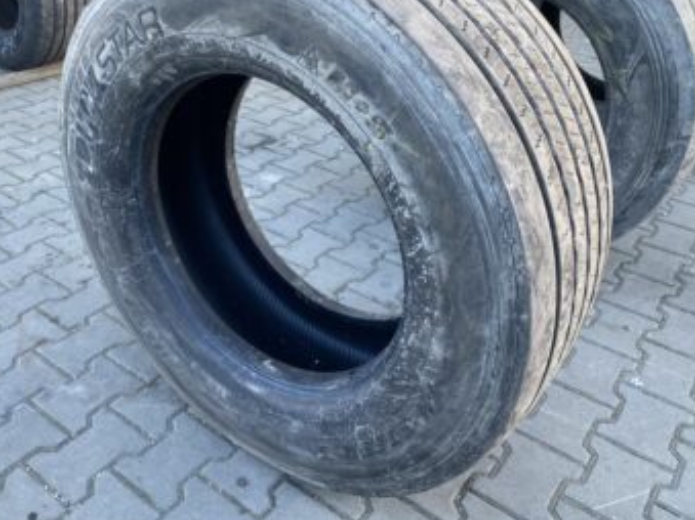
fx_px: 662
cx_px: 301
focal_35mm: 33
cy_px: 220
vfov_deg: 42.8
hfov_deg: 55.2
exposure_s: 1/122
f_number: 1.8
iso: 80
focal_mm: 4.25
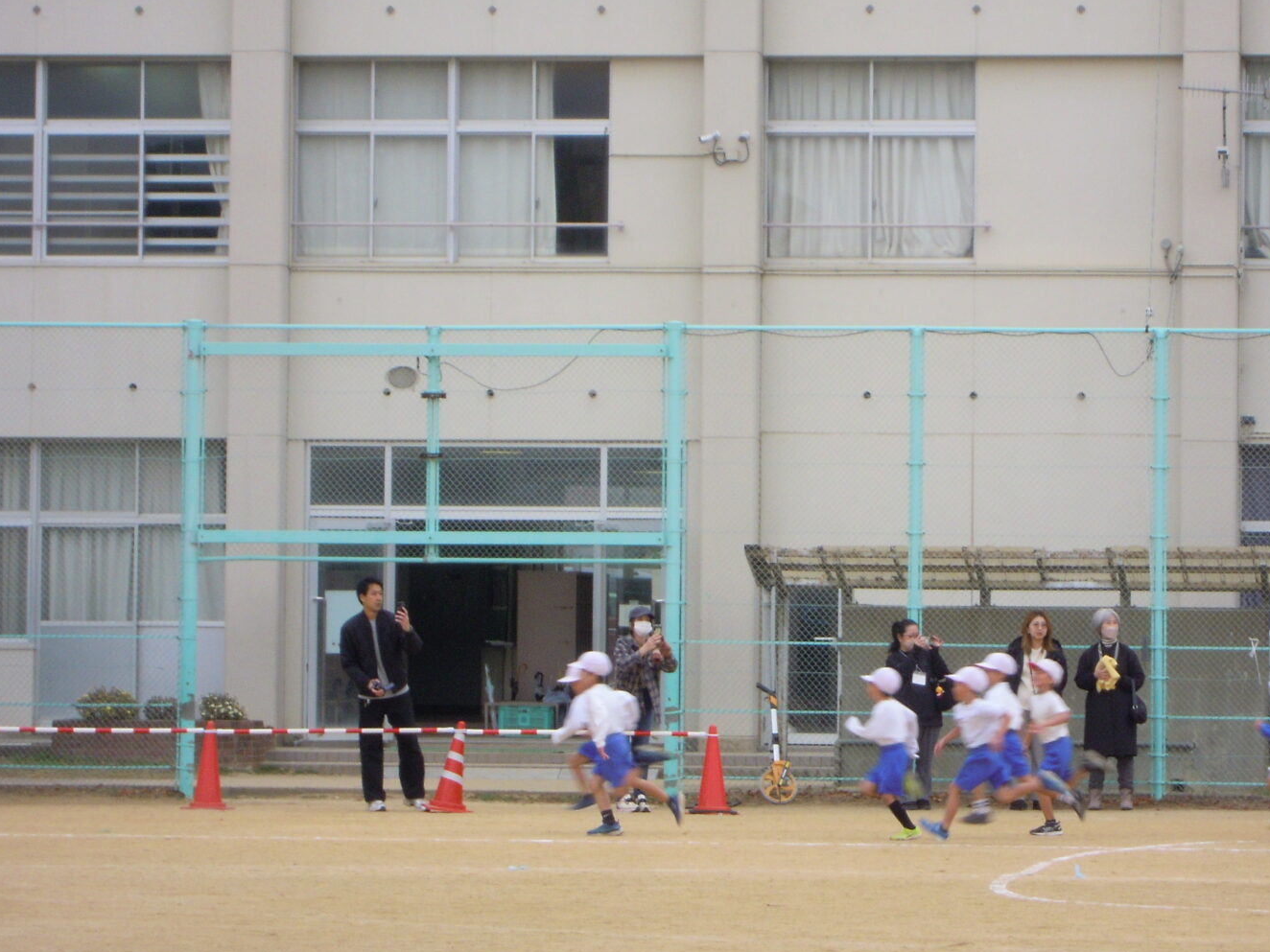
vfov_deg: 7.3
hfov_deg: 9.7
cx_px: 762
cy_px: 405
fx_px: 7448
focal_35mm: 203
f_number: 6.6
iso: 160
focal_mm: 25
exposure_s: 1/100
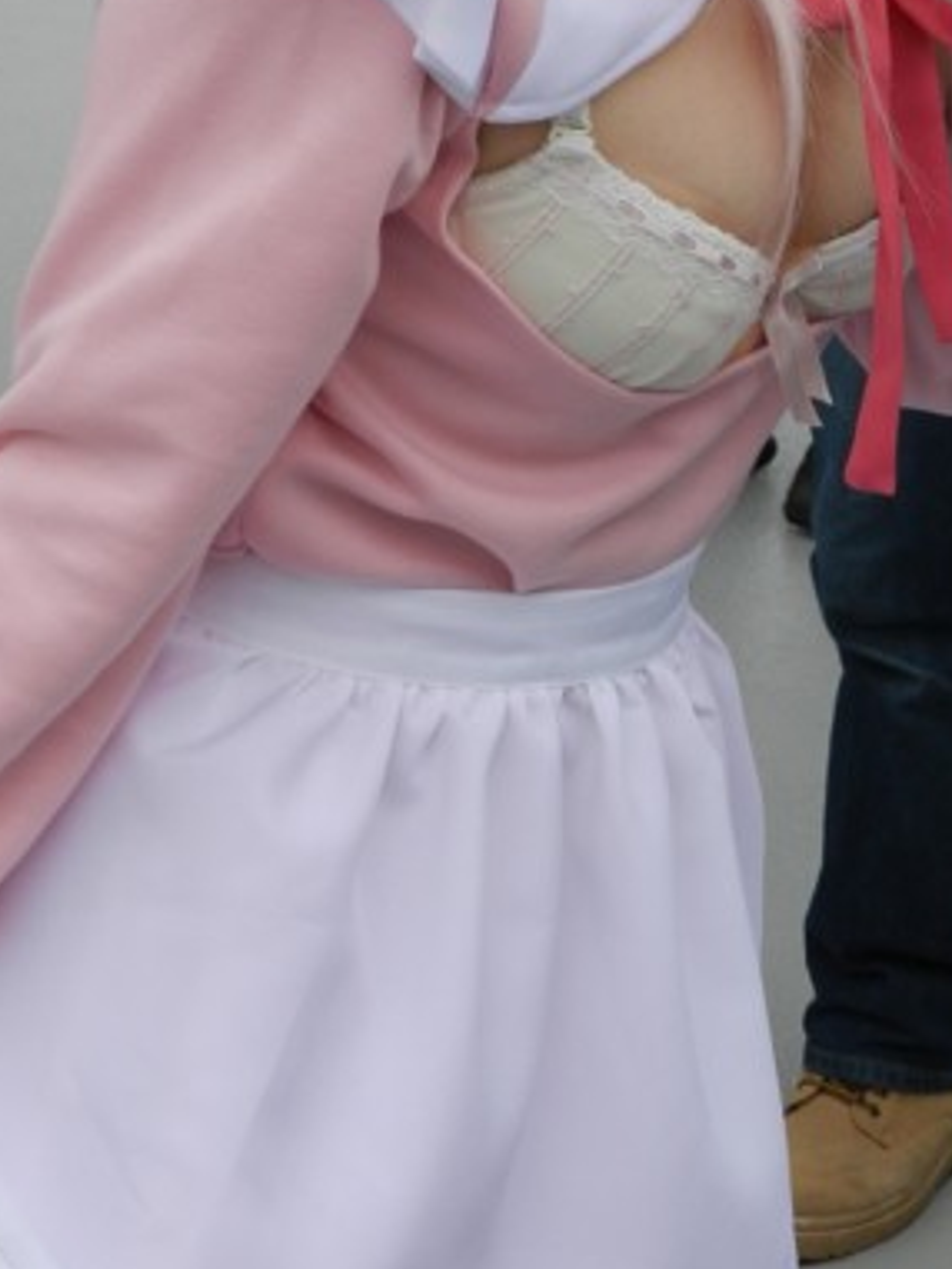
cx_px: 762
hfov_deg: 11.7
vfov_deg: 15.4
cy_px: 57
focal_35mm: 126
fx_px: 4618
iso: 160
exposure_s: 1/400
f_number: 4.6
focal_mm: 10.7
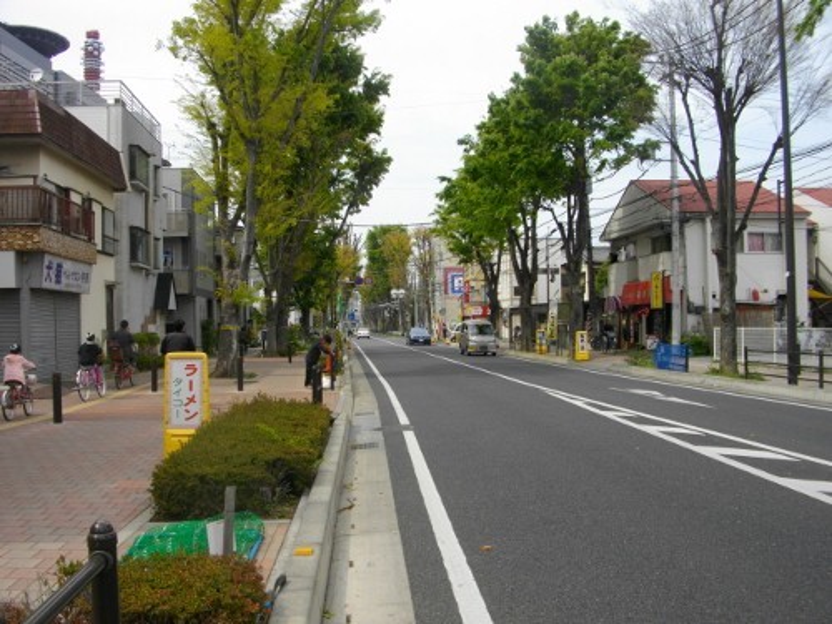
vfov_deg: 44.2
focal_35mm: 32
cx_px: 416
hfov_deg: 56.8
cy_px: 312
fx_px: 769
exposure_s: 1/320
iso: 100
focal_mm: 5.7
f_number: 5.5
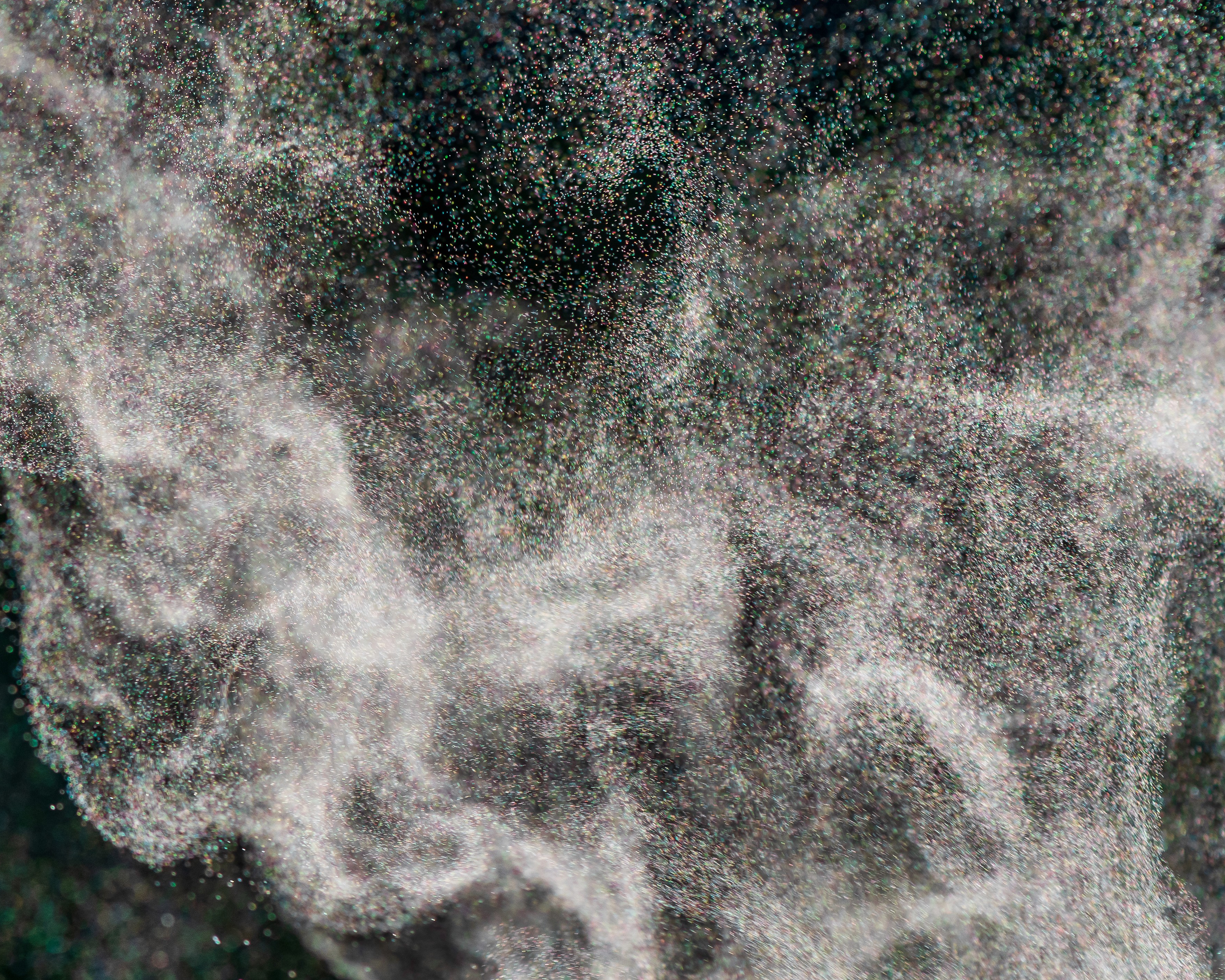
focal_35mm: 205
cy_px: 227
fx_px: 7432
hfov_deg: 9.4
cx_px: 429
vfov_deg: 7.5
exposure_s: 1/1250
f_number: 5.6
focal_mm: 105
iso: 200
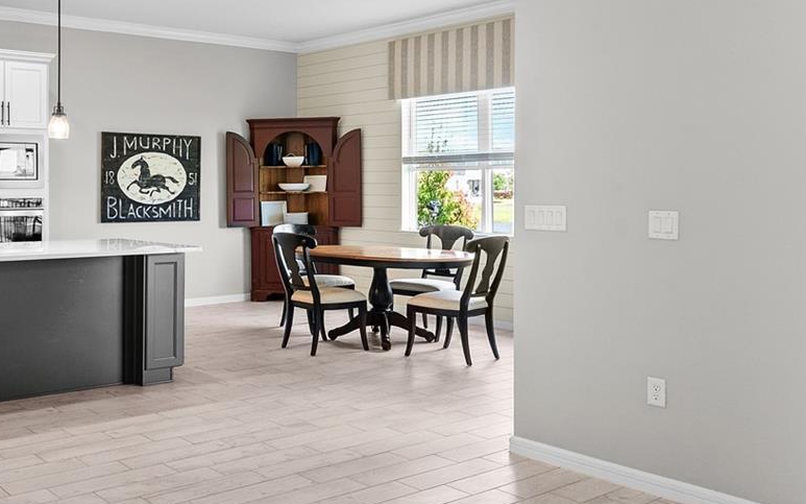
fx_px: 835
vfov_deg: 33.4
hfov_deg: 49.0
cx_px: 176
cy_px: 189
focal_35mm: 38
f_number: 8
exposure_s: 1/8
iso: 400
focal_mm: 18
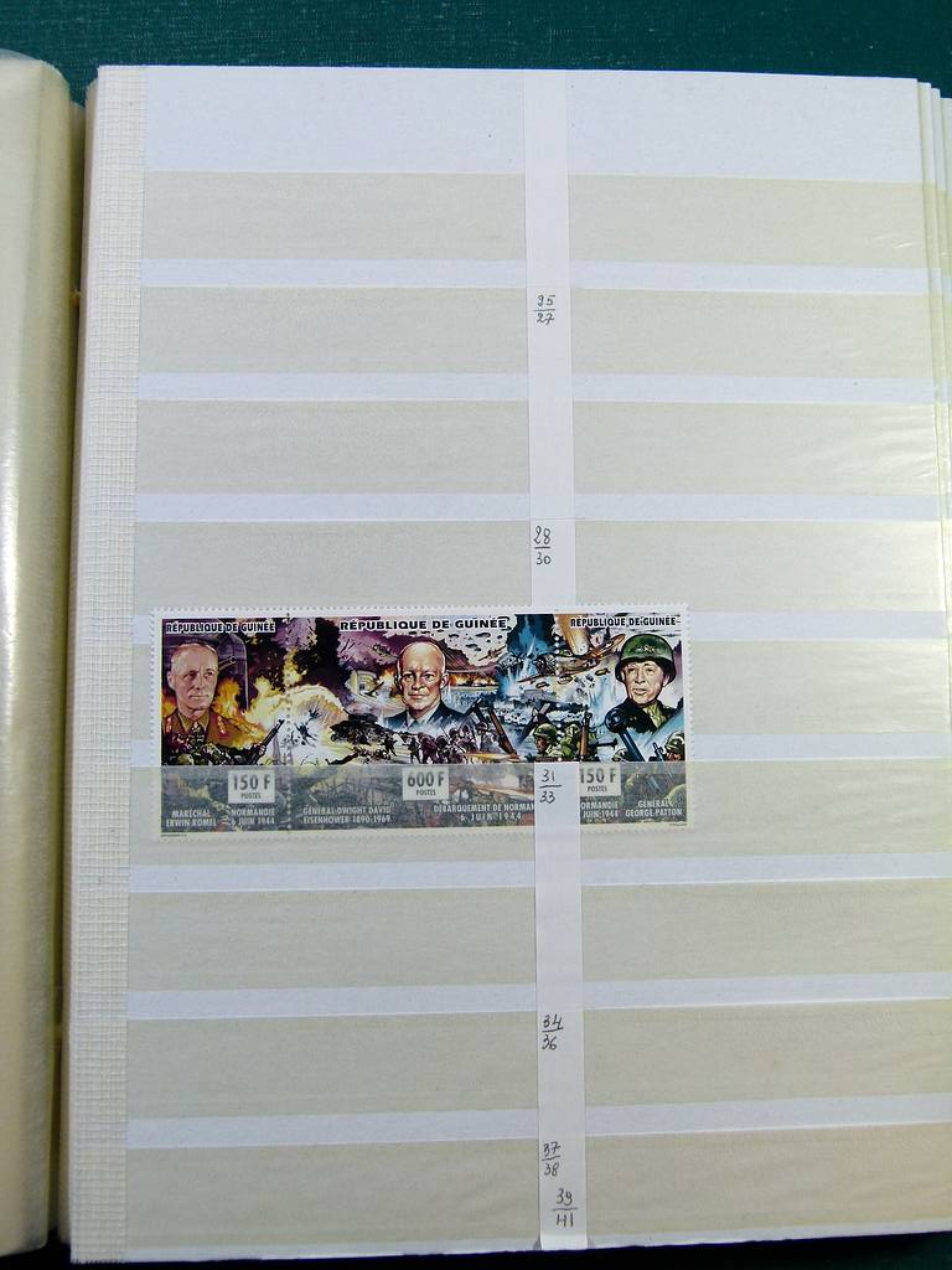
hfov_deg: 39.7
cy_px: 635
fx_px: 1320
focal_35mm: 36
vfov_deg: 51.4
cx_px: 476
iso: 100
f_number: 4
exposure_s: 1/125
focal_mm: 6.5
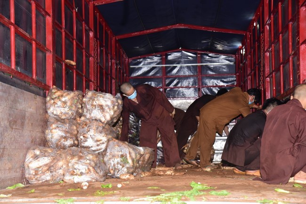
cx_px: 153
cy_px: 102
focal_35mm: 65
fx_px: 553
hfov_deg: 30.9
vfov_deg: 20.9
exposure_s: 1/160
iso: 2000
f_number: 5.6
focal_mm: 65
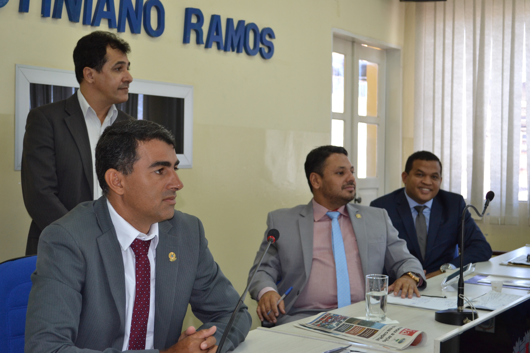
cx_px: 265
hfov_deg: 37.9
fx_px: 773
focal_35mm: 52
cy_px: 176
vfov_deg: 25.8
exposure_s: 1/60
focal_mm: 35
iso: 640
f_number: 5
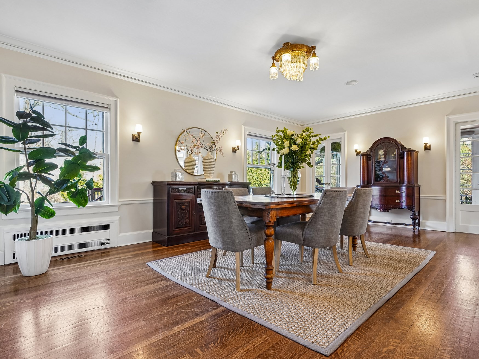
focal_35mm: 18
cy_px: 183
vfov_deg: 71.6
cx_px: 250
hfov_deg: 87.7
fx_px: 249
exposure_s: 1/13
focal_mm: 16
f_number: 6.3
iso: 400
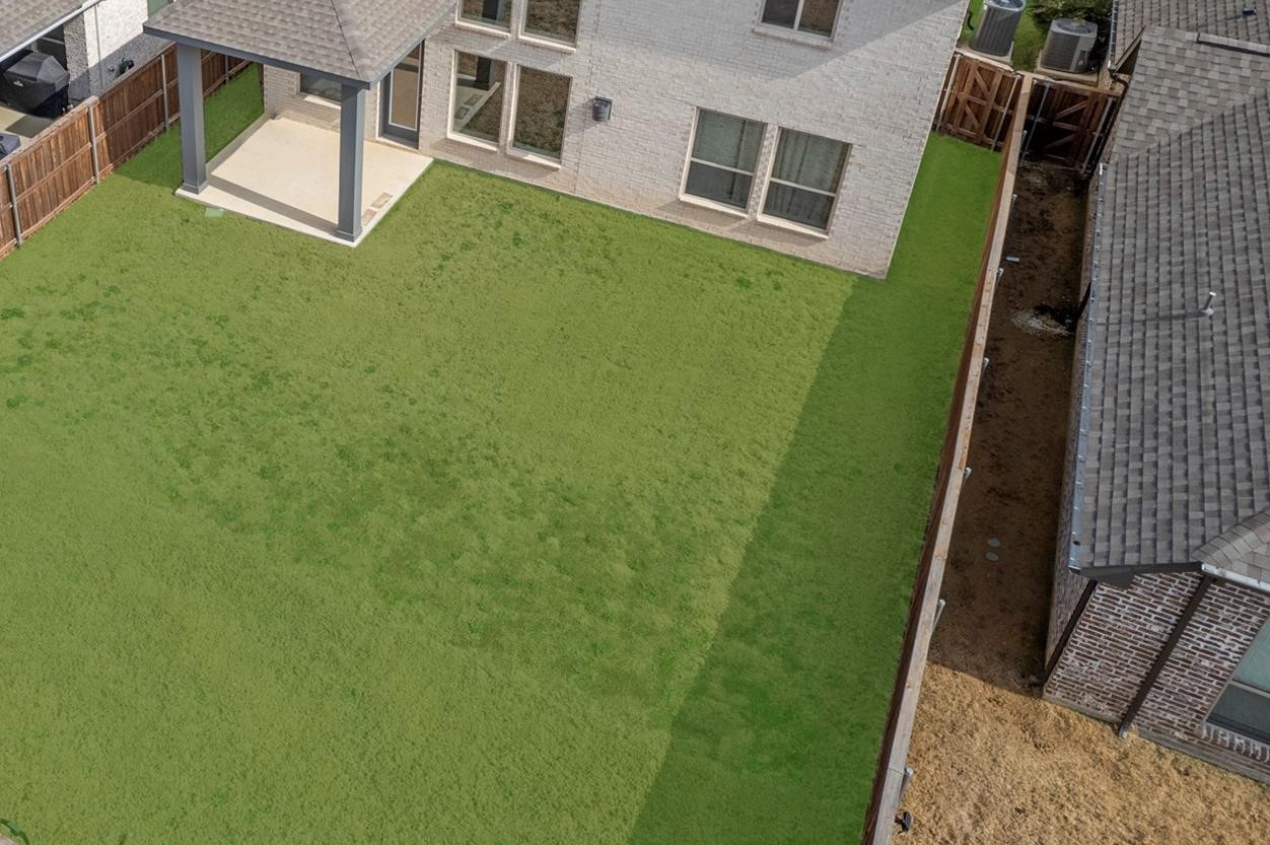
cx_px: 276
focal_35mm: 36
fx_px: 1269
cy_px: 212
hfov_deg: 50.3
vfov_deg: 36.0
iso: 100
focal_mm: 8.38
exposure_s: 1/1600
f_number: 2.8
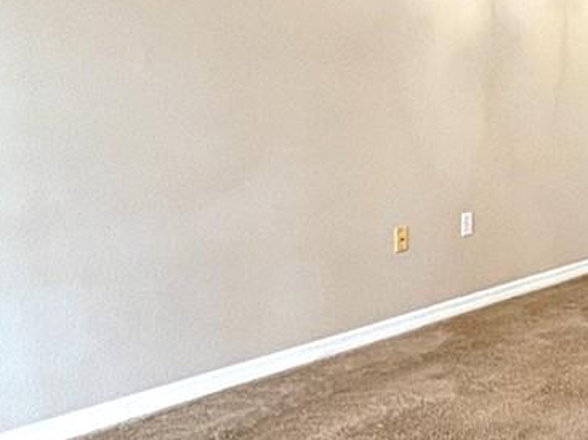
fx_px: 1036
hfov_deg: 26.9
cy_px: 149
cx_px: 758
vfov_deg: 23.9
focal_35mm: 61
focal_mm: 2.22
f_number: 2.2
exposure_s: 1/60
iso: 200
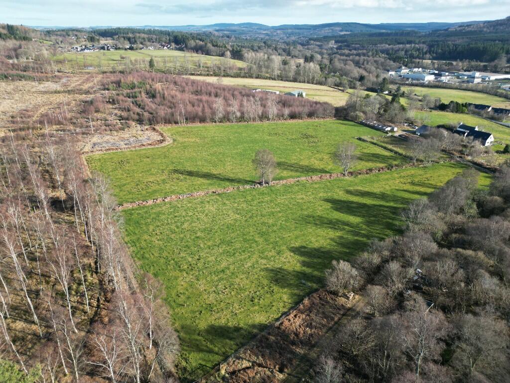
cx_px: 255
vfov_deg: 56.8
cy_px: 192
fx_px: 354
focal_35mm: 24
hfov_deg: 71.6
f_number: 1.7
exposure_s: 1/1250
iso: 200
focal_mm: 6.72
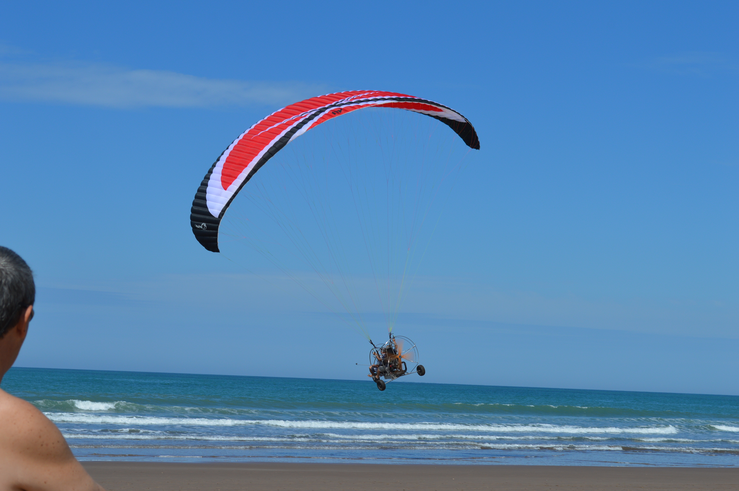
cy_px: 246
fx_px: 1692
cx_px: 370
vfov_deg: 16.5
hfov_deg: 24.6
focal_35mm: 82
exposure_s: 1/400
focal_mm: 55
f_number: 10
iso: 100
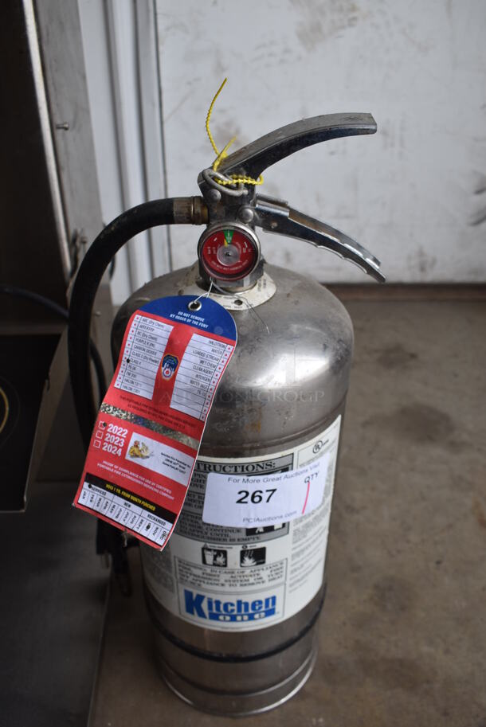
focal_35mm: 32
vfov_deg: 59.5
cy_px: 364
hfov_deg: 41.8
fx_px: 637
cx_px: 243
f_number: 6.3
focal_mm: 21
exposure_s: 1/160
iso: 200
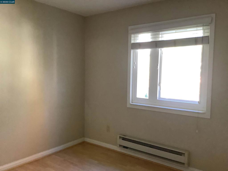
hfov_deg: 58.4
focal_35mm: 31
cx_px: 114
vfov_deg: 45.4
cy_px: 86
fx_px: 204
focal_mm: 3.3
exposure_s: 1/50
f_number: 2.4
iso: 160
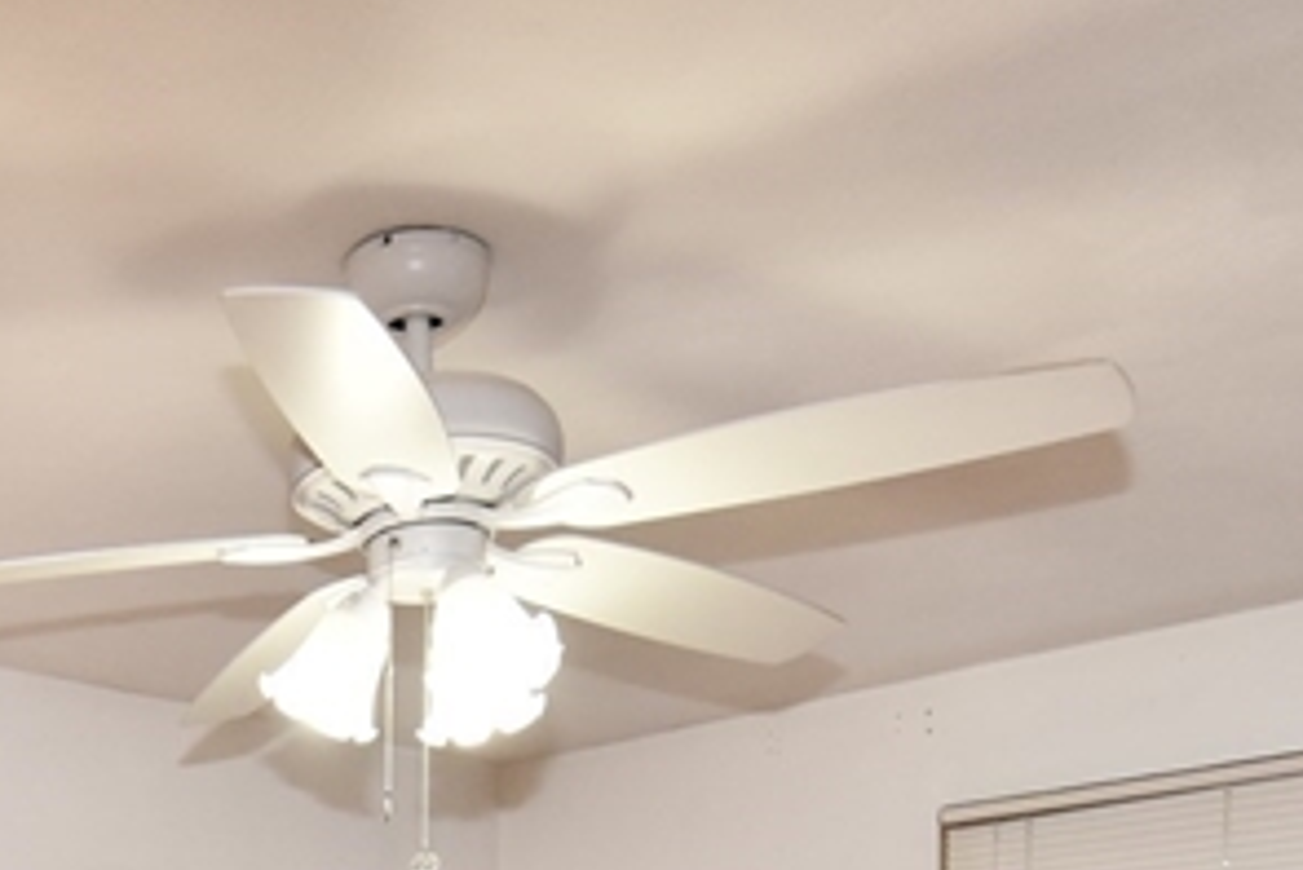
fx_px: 1883
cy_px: 1181
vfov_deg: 22.7
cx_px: 31
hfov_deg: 35.0
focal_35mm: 52
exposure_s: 1/125
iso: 800
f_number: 4.5
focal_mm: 10
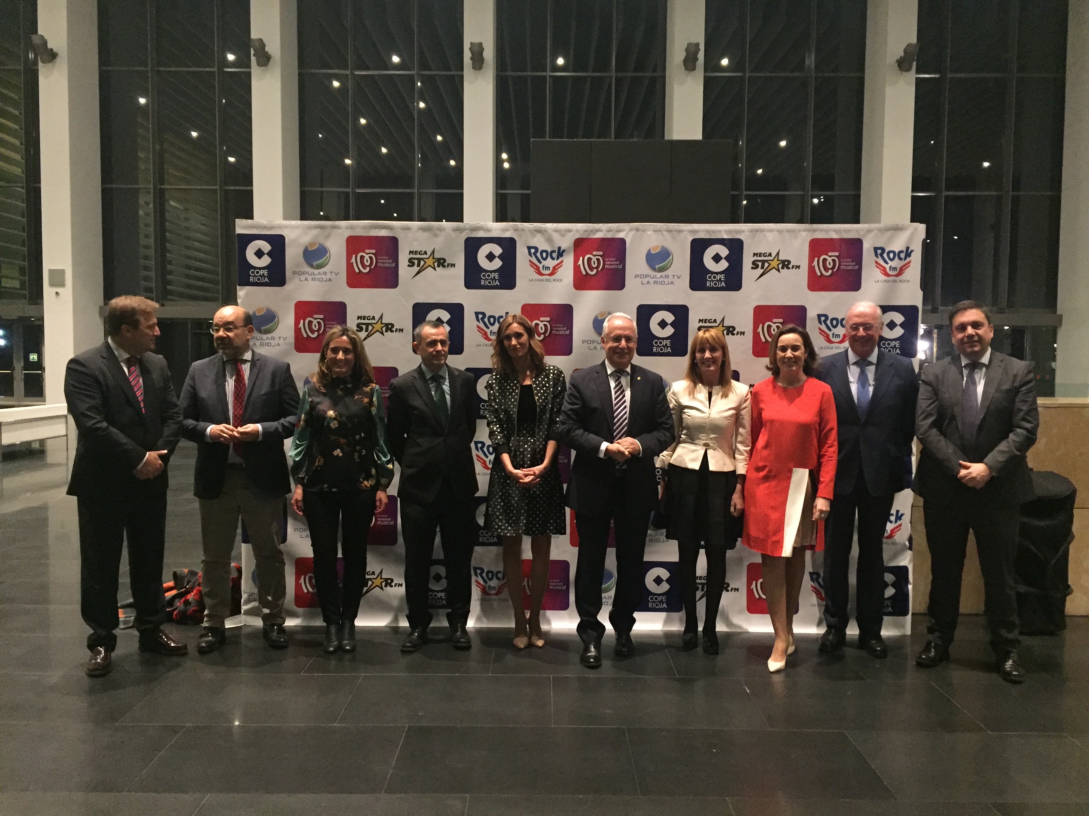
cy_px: 408
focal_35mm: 29
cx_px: 544
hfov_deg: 61.7
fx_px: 912
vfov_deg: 48.2
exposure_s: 1/17
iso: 320
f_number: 2.2
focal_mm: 4.15
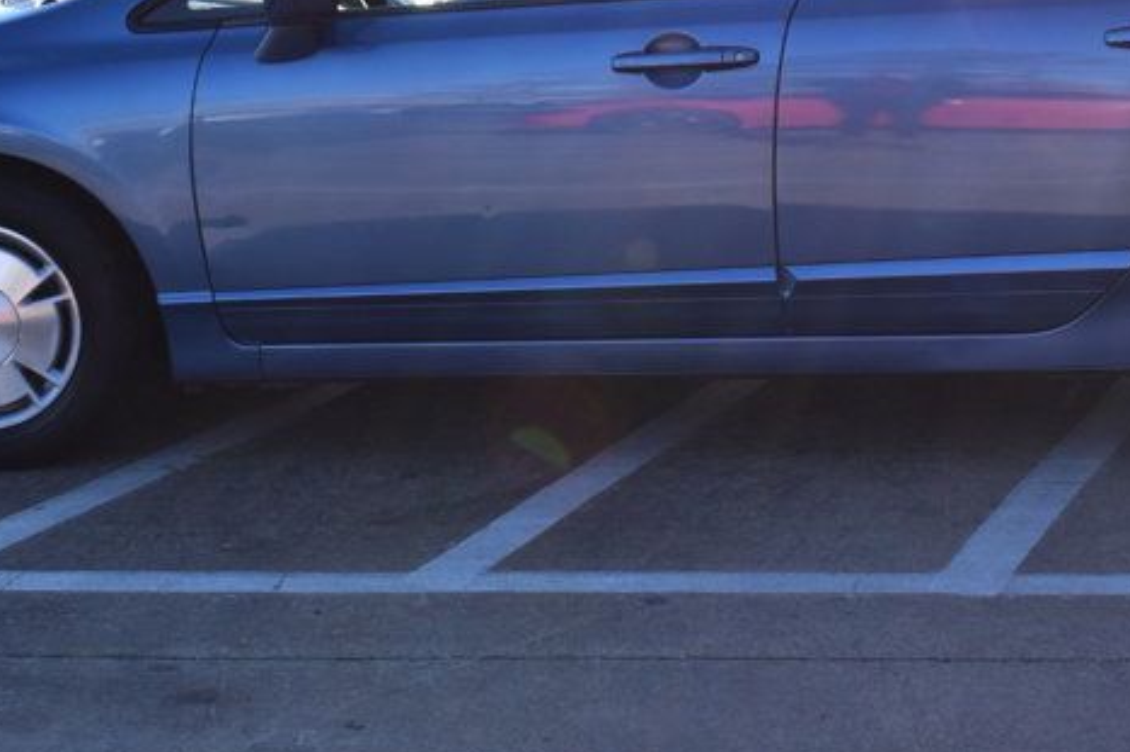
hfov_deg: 22.1
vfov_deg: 14.7
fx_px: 2887
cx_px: 719
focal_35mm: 92
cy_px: 102
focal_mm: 28
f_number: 10
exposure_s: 1/320
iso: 400
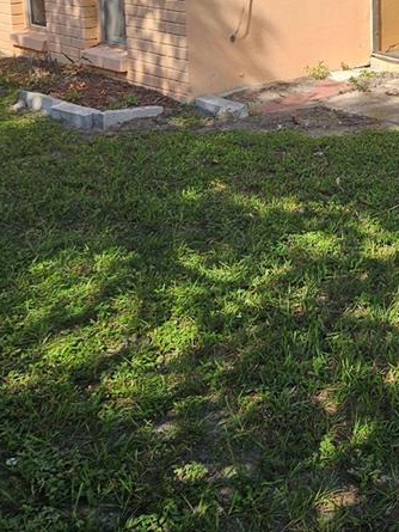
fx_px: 952
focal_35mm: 62
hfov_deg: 22.8
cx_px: 388
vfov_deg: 29.3
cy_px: 11
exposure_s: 1/1380
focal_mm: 5.4
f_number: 1.8
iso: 25
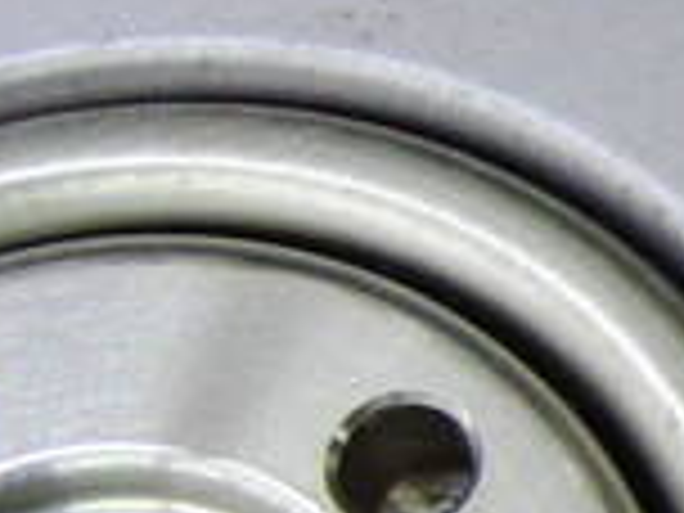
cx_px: 1323
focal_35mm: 156
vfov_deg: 9.5
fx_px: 3083
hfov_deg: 11.5
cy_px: 266
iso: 400
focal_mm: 6.42
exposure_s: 1/60
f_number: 3.6
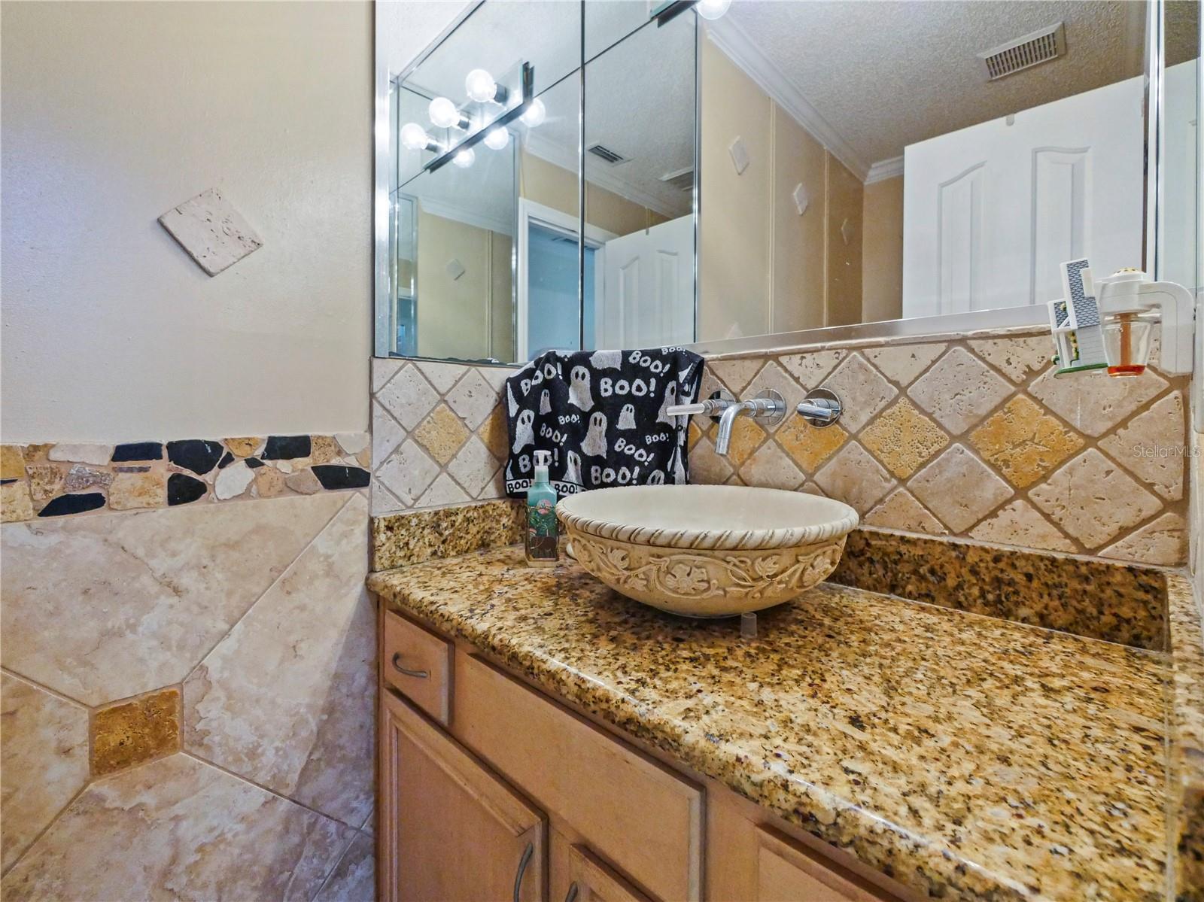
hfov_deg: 102.1
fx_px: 487
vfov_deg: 85.6
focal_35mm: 14
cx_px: 602
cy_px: 451
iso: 3200
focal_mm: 7
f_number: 4
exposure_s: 1/60
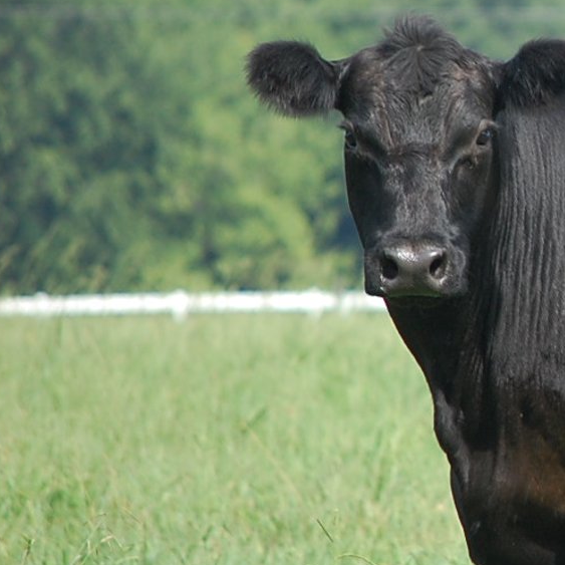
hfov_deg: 2.3
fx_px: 14256
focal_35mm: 772
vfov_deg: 2.3
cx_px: 845
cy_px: 209
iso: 400
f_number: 5.6
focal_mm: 200
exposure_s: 1/500
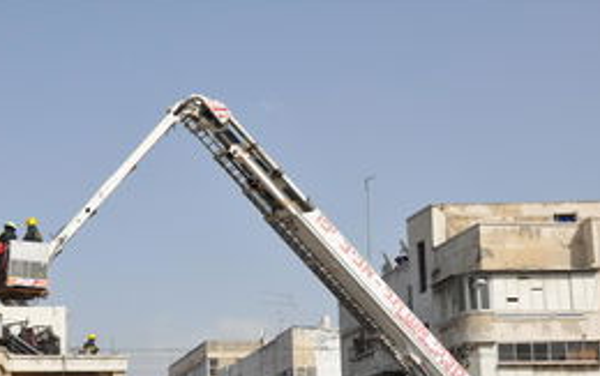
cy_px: 301
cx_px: 247
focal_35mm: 75
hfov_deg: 27.4
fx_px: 1227
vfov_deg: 17.3
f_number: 11
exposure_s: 1/500
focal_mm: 32
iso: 200
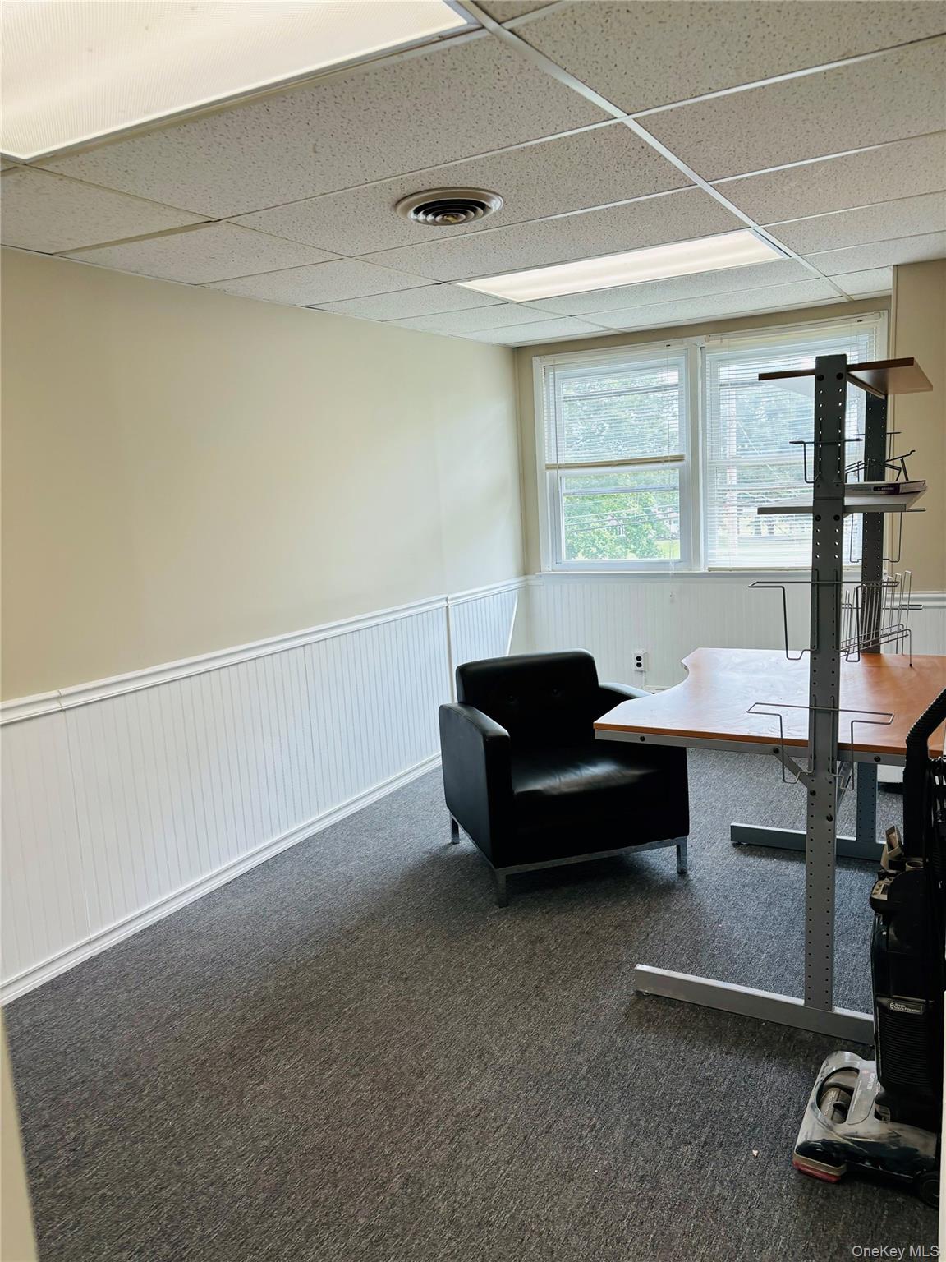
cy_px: 631
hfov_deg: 53.1
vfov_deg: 67.3
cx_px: 473
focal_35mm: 26
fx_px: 947
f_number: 1.6
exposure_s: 1/120
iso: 50
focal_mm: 5.96
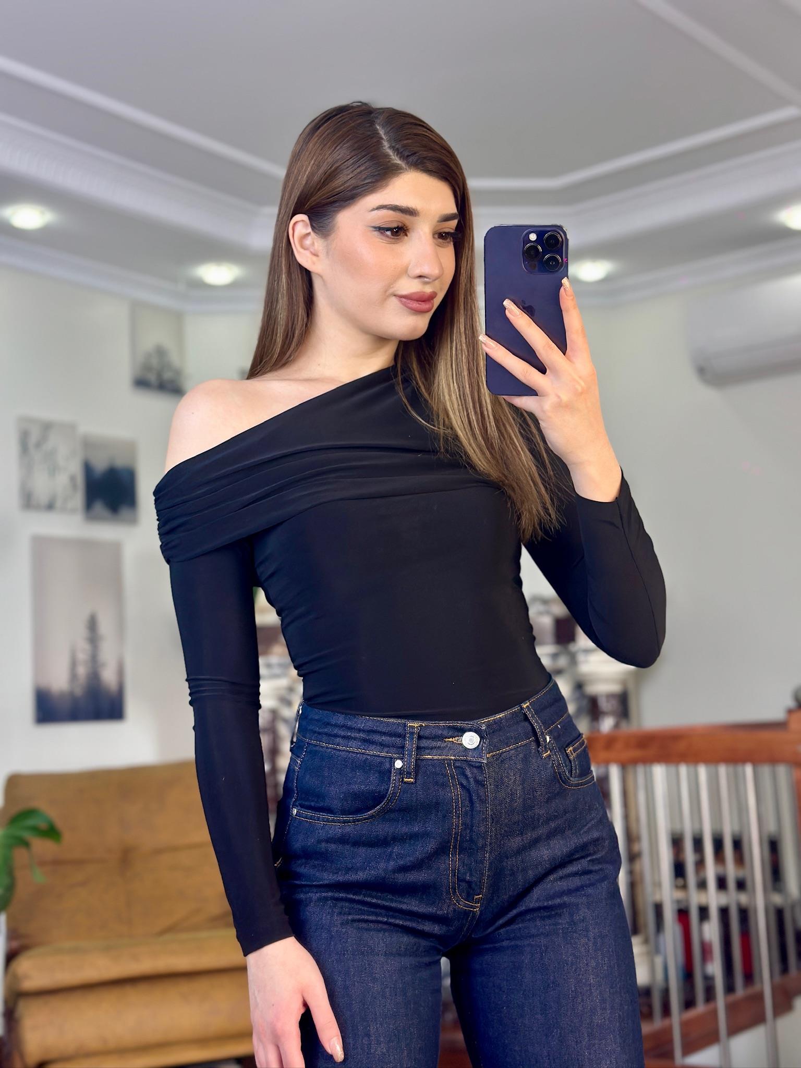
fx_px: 1481
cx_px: 400
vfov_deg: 39.7
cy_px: 534
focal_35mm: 48
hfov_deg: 30.3
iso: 100
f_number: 1.78
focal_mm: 6.86
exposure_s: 1/100
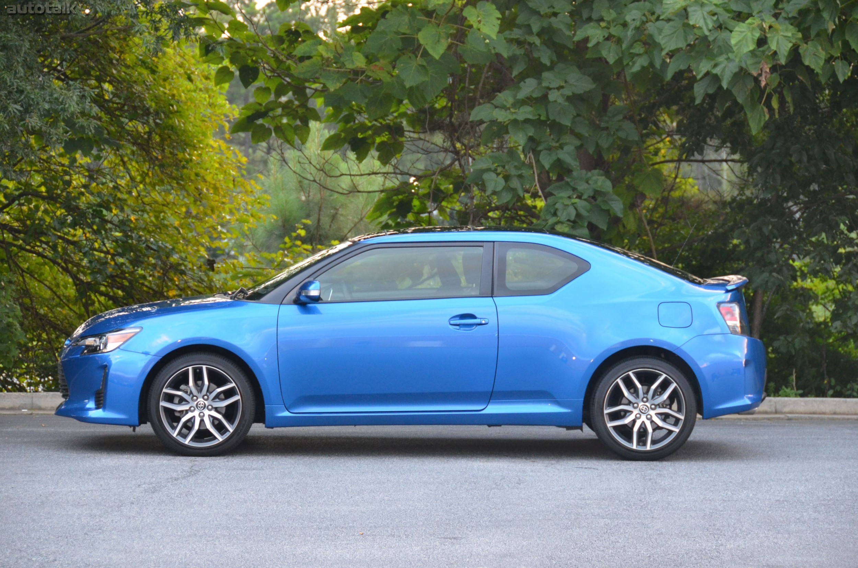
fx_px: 3211
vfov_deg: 10.1
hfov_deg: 15.2
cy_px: 284
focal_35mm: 135
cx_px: 429
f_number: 5.3
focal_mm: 90
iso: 1600
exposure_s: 1/80
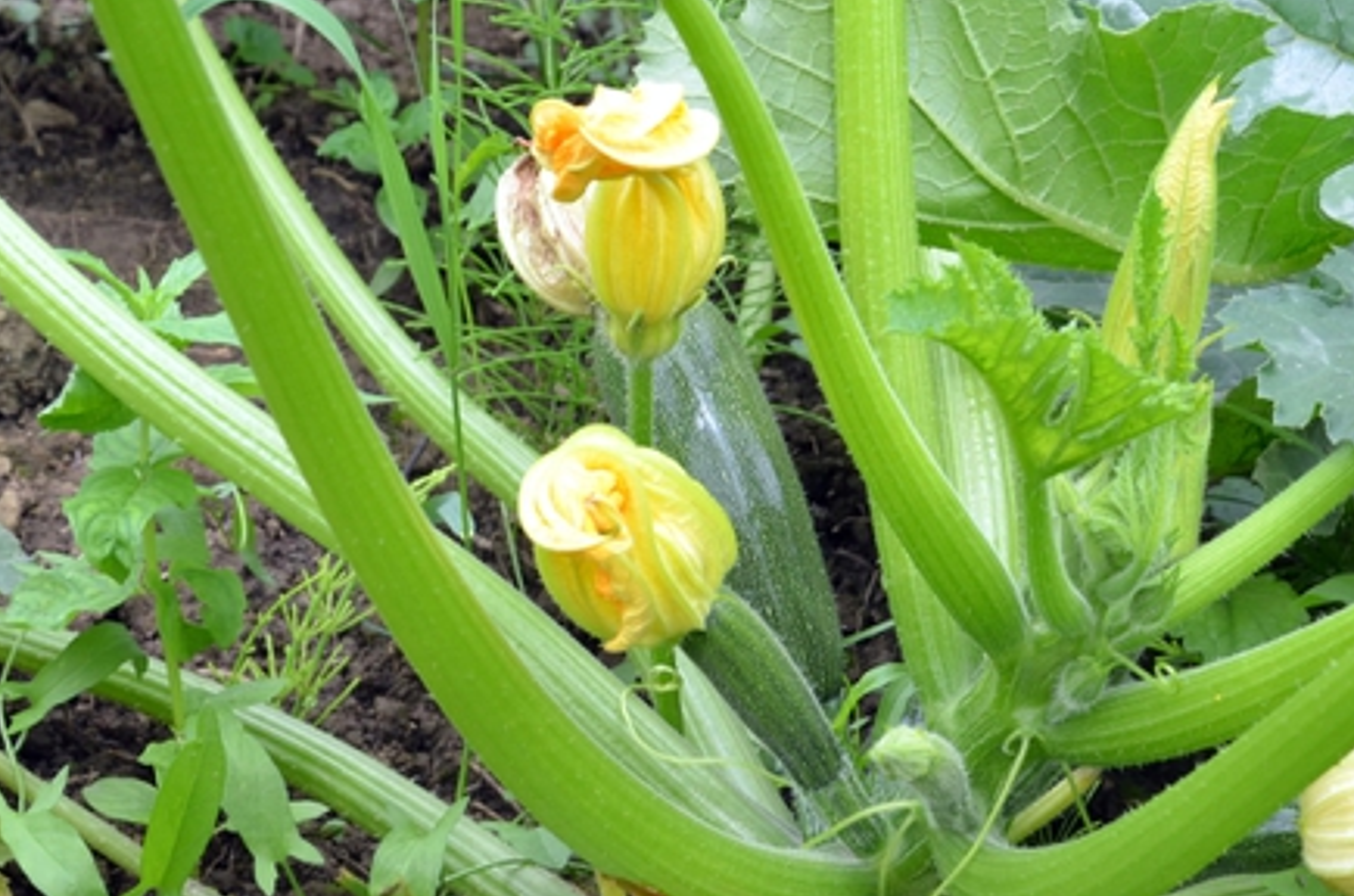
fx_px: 4241
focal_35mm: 113
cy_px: 964
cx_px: 847
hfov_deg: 18.1
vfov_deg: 11.9
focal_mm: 32
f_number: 8
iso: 140
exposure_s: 1/60
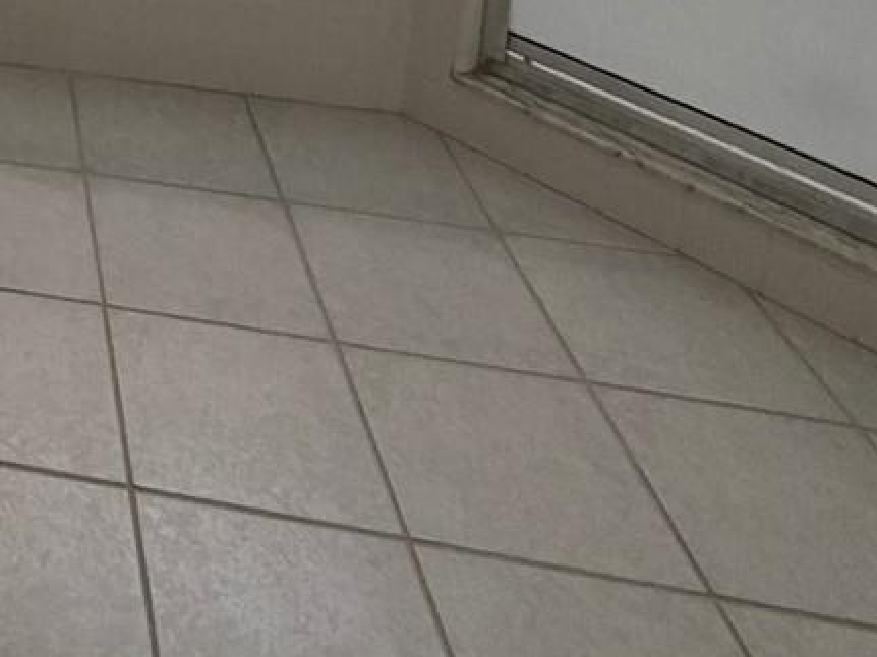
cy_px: -478
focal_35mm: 52
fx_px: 1317
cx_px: -358
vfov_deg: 20.8
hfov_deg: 27.9
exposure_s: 1/112
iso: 320
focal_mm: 2.22
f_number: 2.2
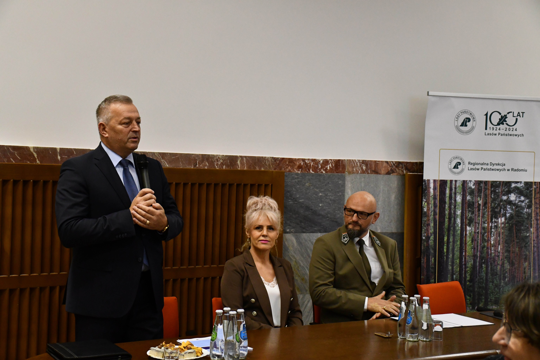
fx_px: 780
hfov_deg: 38.2
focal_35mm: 52
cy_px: 180
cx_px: 270
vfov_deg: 26.0
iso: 3200
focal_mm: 35
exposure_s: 1/80
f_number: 4.2
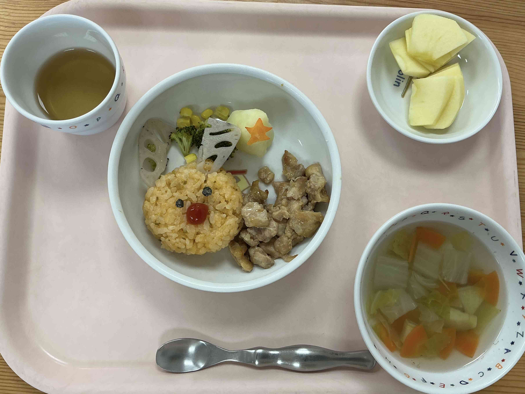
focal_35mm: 29
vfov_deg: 48.2
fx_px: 440
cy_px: 197
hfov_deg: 61.7
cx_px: 262
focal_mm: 3
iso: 25
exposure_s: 1/120
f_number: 1.8
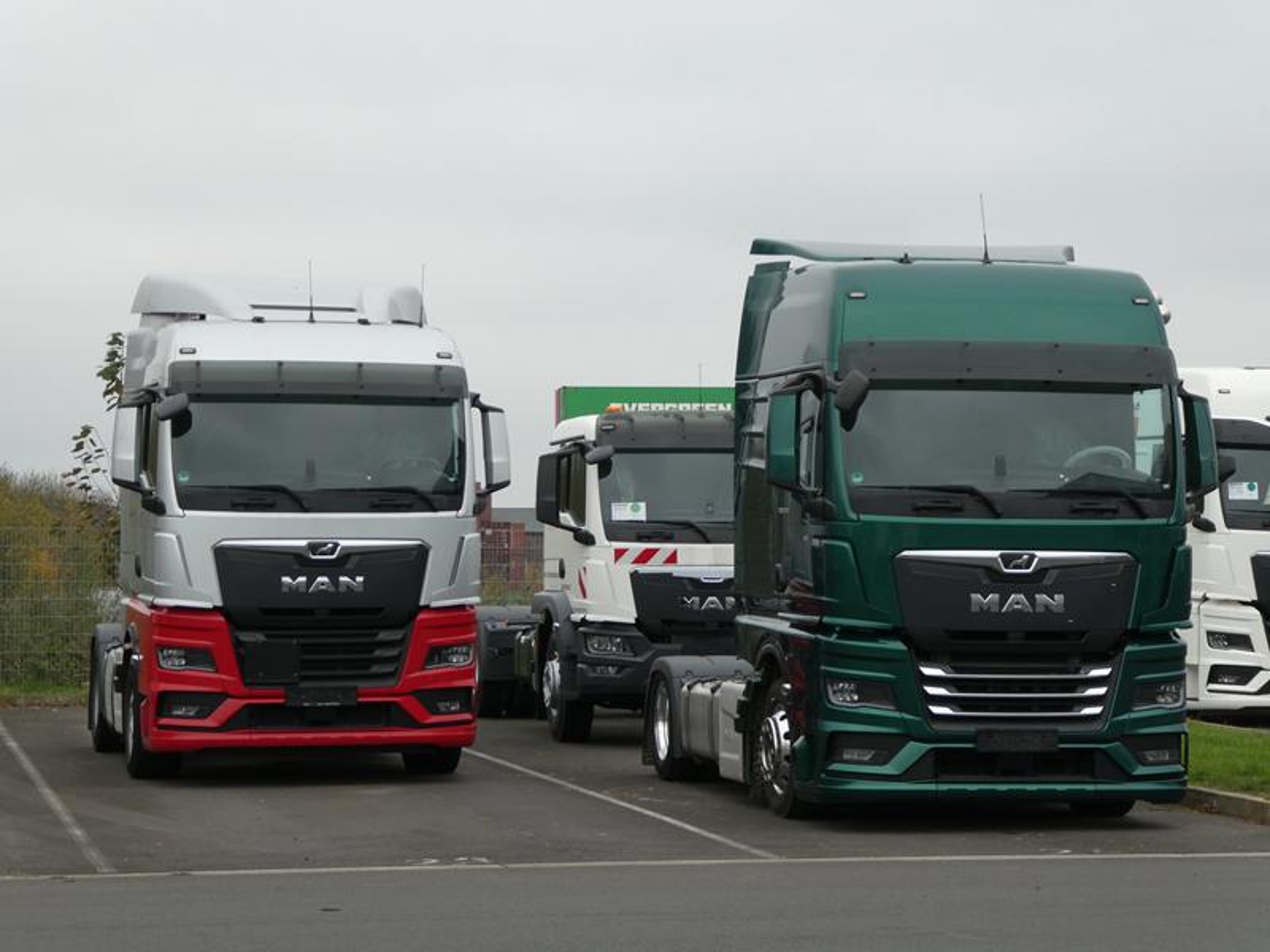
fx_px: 3302
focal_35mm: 90
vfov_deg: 16.4
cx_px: 635
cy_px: 476
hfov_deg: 21.8
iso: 125
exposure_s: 1/80
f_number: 4.9
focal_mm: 16.1
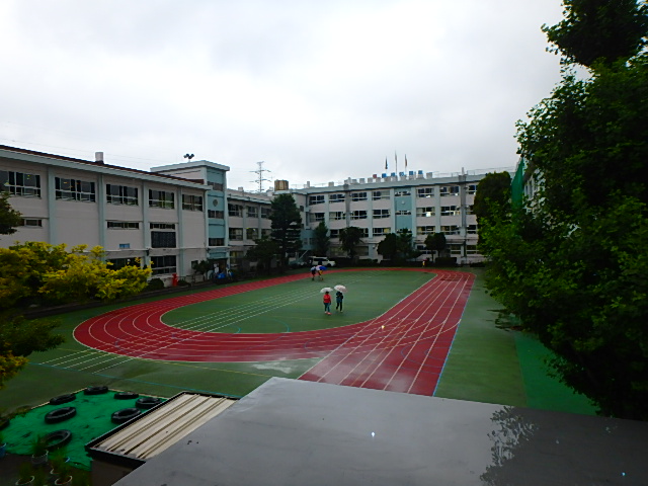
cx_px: 324
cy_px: 243
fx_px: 393
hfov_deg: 79.0
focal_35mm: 21
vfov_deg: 63.4
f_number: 3.5
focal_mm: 3.7
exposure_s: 1/160
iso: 125
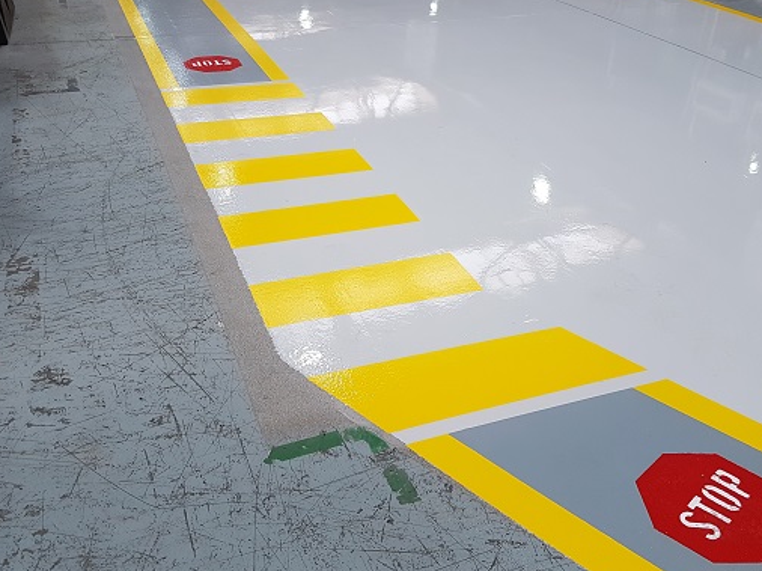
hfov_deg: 51.4
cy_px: 183
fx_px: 792
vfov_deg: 39.1
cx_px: 396
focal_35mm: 36
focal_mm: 4.2
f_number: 1.7
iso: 64
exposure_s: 1/50
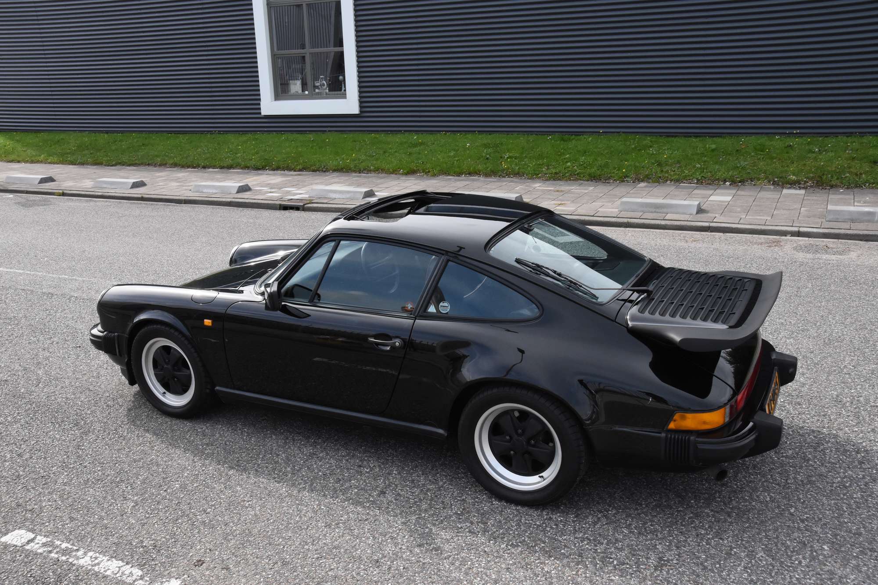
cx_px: 439
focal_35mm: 33
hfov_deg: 57.2
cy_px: 292
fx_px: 805
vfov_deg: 40.0
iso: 1600
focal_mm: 22
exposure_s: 1/640
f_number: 14
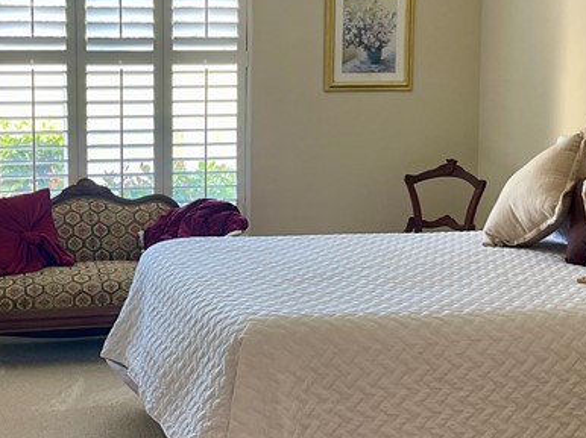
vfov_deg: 21.3
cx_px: 206
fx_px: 1167
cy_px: 174
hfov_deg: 28.0
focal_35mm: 69
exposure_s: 1/60
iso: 160
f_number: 1.6
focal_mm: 5.1
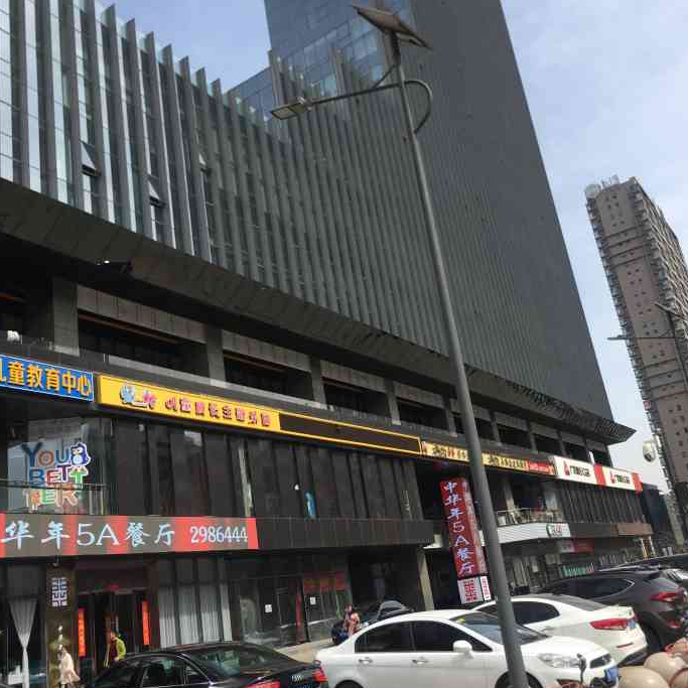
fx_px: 787
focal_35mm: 35
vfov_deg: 47.2
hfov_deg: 47.2
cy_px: 324
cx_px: 351
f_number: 2.2
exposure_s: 1/1282
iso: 25
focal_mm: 4.15
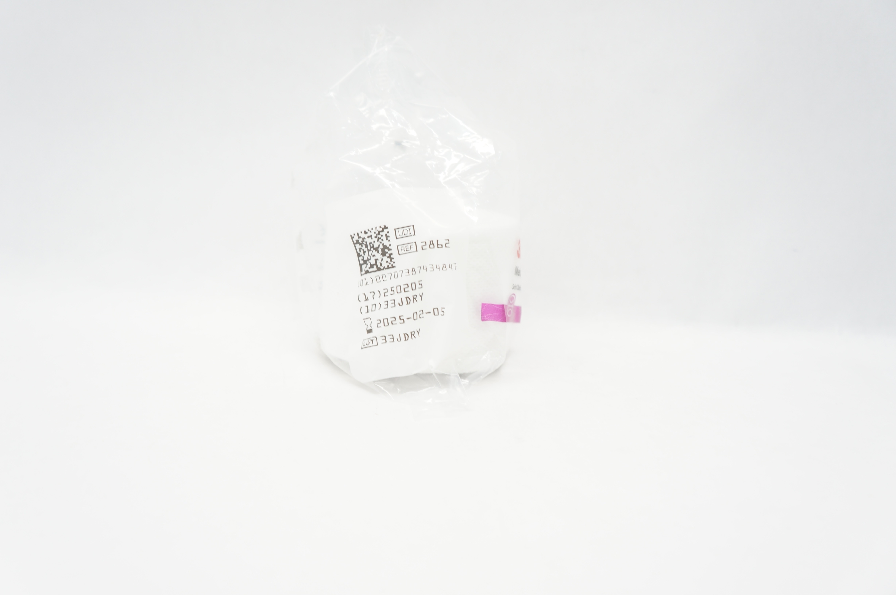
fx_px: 970
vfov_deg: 34.1
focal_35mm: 39
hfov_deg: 49.6
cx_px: 448
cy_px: 298
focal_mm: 26
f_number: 4
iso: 400
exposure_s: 1/80
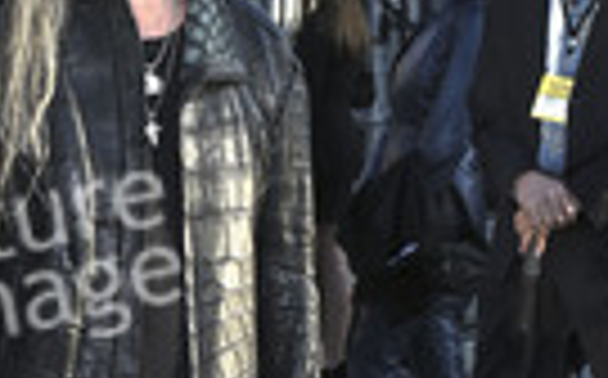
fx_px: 1903
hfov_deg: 17.9
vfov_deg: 11.1
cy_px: 504
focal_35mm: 115
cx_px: 81
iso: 320
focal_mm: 38
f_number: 7.1
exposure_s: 1/320
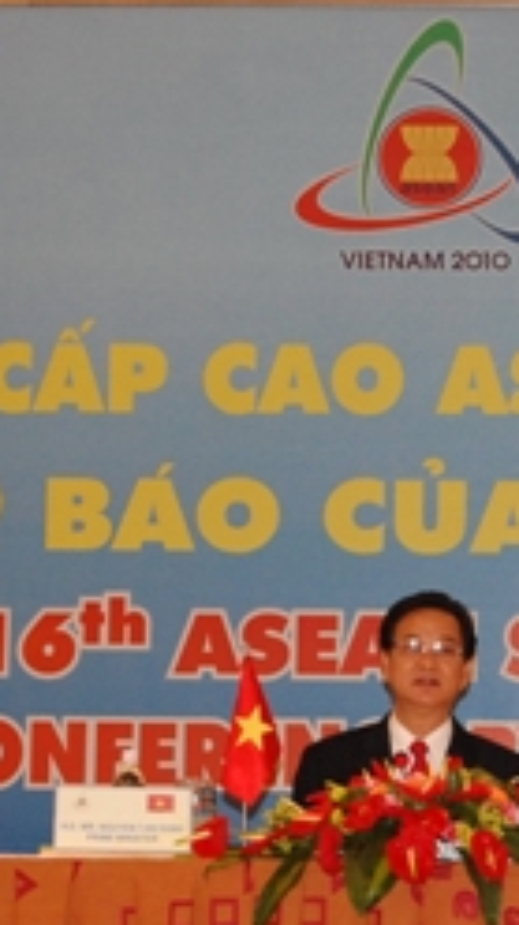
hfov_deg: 7.8
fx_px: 3826
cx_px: 366
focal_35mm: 156
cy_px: 550
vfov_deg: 13.8
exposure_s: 1/60
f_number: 5.6
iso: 1400
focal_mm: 55
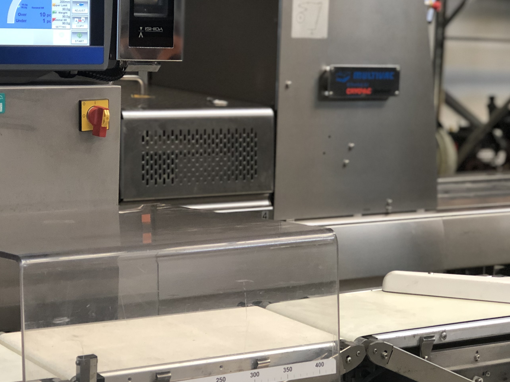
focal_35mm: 90
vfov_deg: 16.4
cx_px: 158
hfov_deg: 21.7
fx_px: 1326
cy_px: 170
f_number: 2.8
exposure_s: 1/33
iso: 200
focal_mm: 6.6
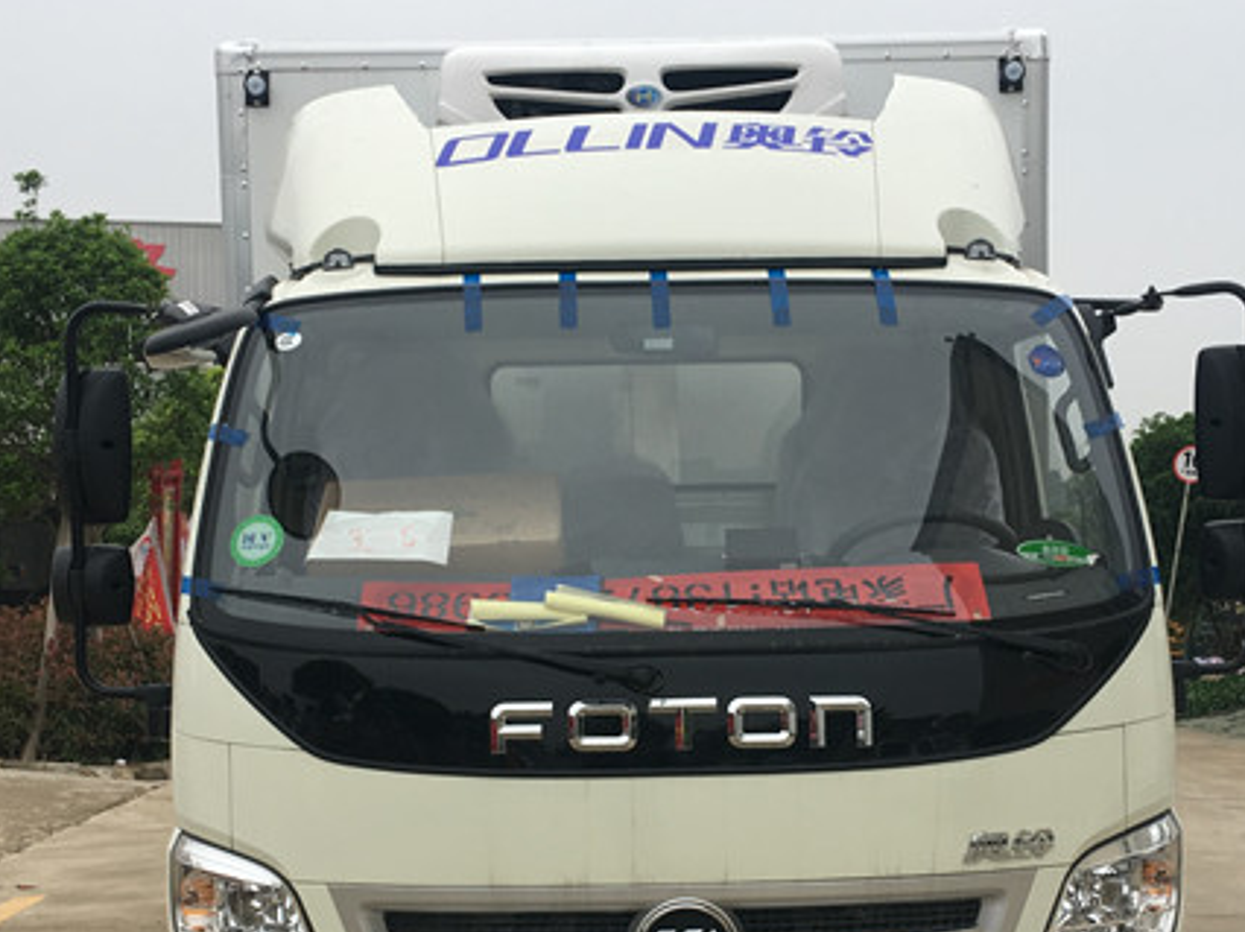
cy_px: 653
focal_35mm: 59
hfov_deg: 32.7
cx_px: 655
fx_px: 2121
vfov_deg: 24.6
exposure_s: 1/112
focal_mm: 4.15
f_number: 2.2
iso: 25
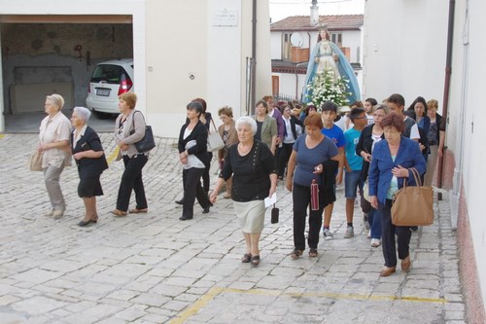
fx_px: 688
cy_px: 162
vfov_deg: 26.5
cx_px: 243
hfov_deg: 38.9
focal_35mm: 51
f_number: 6.3
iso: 1600
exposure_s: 1/125
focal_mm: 34
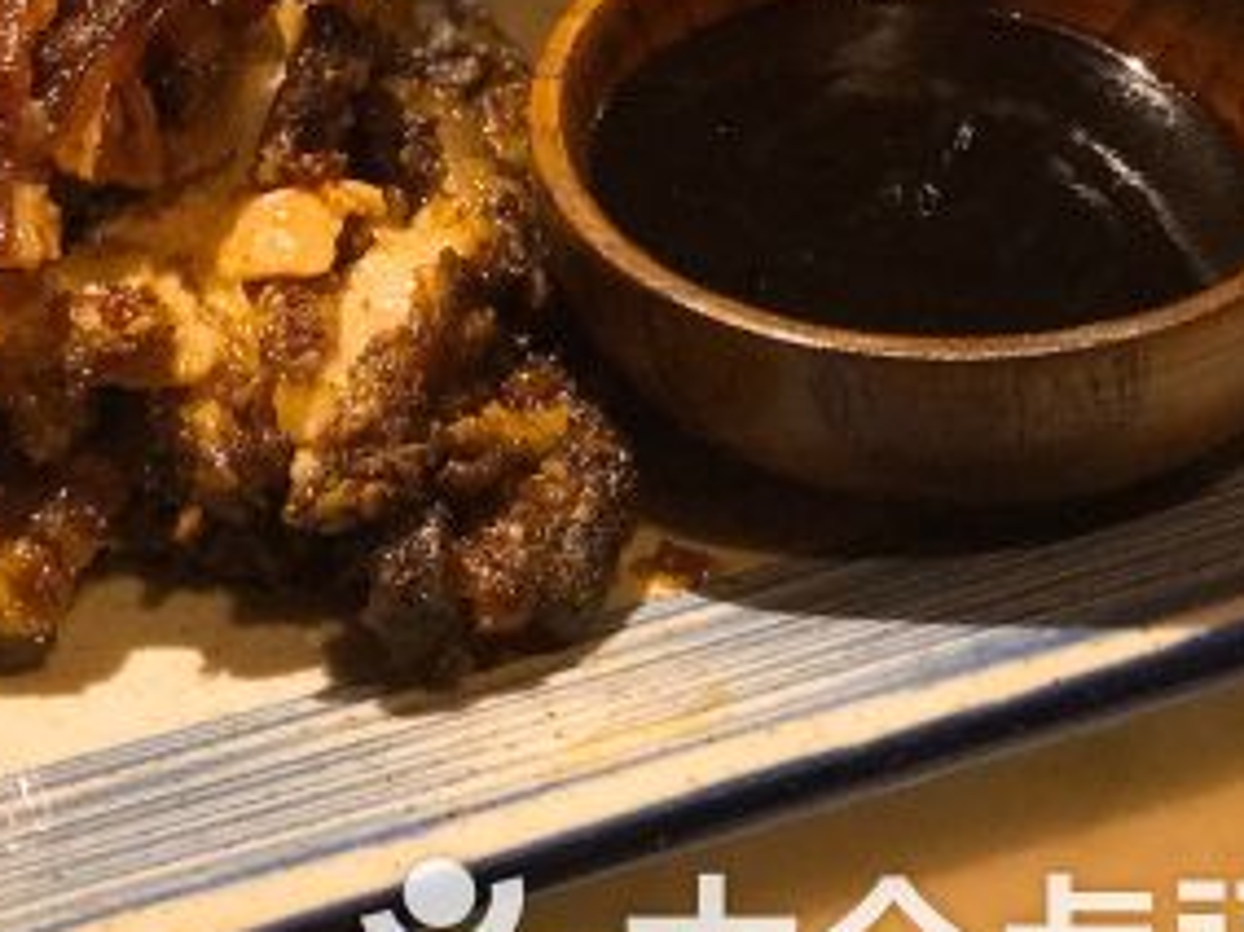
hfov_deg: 13.7
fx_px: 5065
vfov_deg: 10.4
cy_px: 37
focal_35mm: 141
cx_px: -75
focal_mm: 6.6
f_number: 2.8
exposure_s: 1/50
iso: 125
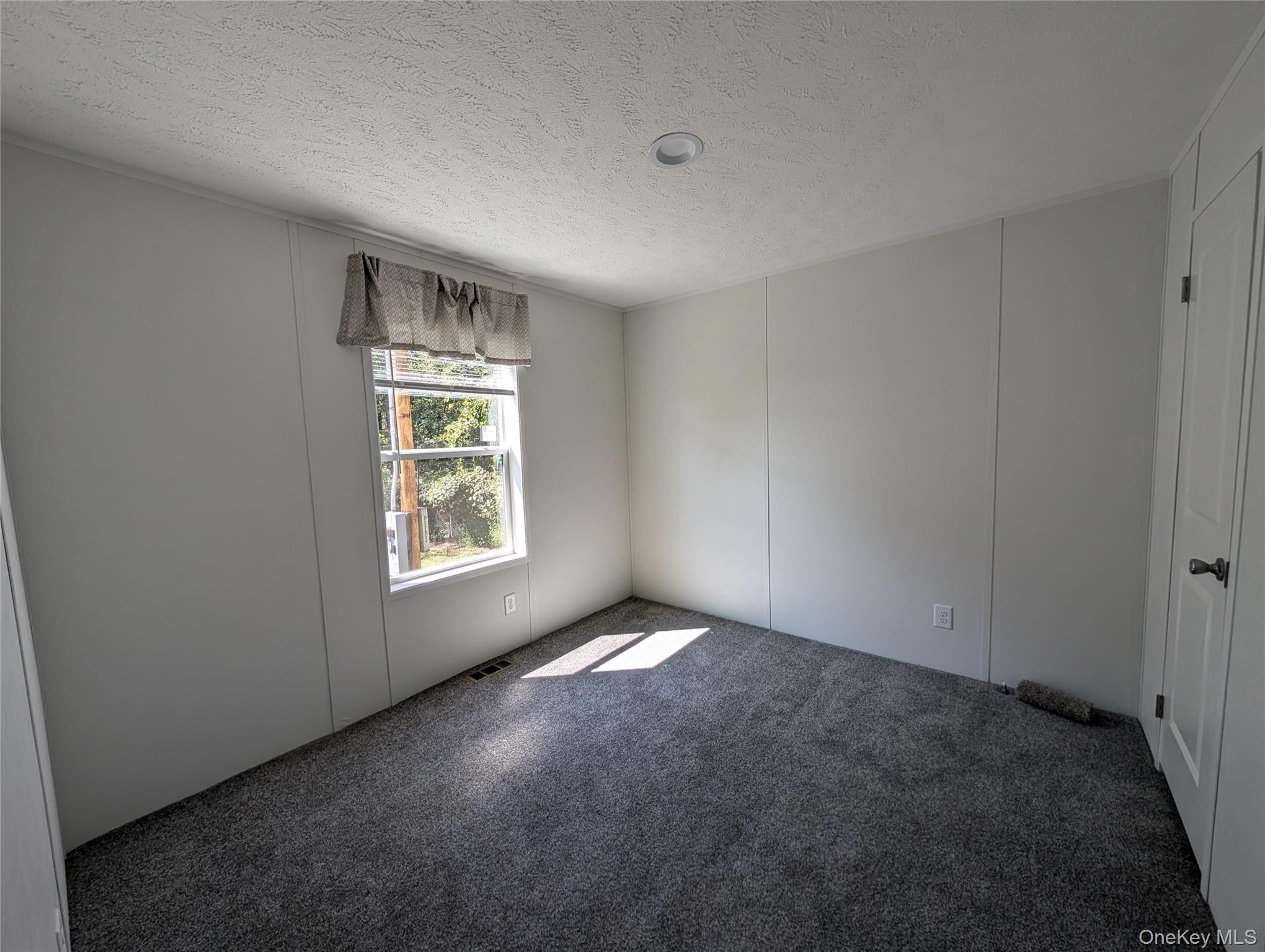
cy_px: 476
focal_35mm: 12
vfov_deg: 94.6
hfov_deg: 110.5
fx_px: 439
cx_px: 632
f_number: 1.95
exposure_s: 1/145
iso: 35
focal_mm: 2.23
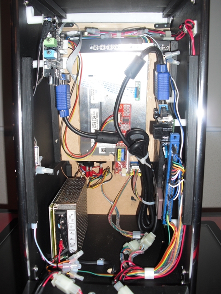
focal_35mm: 36
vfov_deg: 51.4
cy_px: 147
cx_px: 110
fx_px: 306
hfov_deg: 39.7
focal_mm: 6.3
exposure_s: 1/60
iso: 100
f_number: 3.1
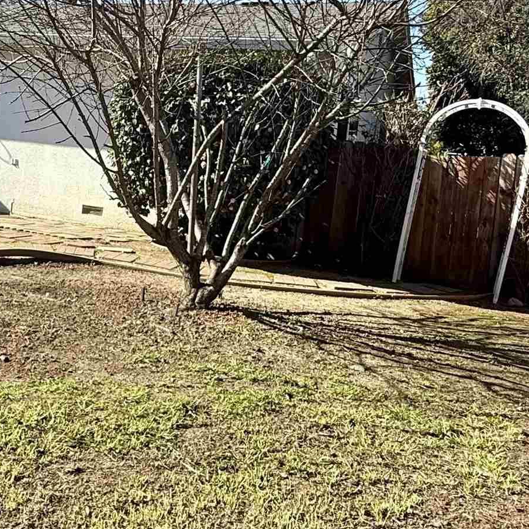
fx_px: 726
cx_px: 104
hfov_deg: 38.5
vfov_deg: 39.6
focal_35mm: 42
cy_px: 185
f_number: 2.2
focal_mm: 2.22
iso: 50
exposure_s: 1/914
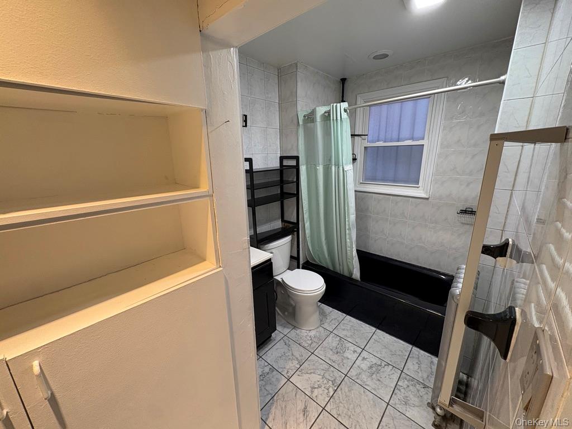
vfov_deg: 85.7
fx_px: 231
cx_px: 286
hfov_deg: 102.1
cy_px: 214
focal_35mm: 14
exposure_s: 1/60
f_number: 2.2
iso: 200
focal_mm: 2.22
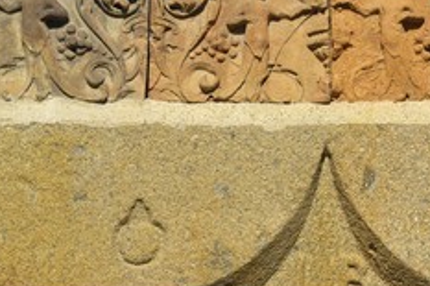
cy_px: 183
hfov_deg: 5.1
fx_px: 4846
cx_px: 336
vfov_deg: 3.4
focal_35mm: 406
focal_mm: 150
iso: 100
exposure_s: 1/320
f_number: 6.7
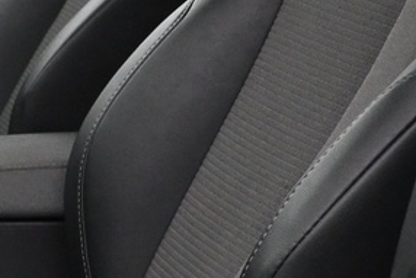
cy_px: 36
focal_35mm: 136
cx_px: -374
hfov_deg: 13.3
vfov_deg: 10.1
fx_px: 1572
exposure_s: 1/25
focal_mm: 16
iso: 1250
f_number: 3.5
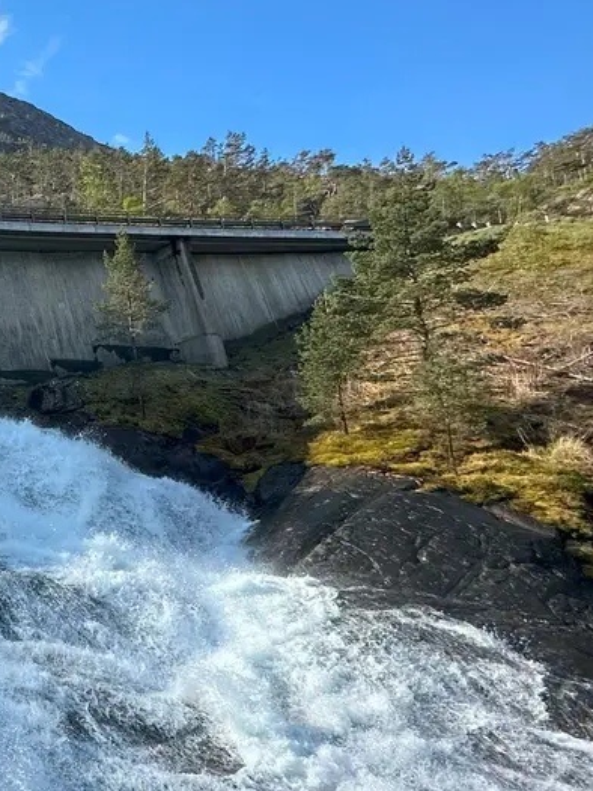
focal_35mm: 32
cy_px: 434
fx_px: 731
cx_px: -287
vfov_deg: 56.7
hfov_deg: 28.8
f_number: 2.2
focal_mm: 2.22
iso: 40
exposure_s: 1/924
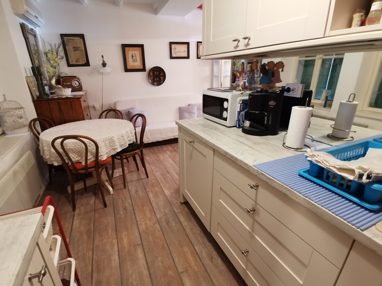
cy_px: 149
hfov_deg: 87.7
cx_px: 185
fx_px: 199
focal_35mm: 18
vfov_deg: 71.6
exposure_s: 1/25
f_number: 2.2
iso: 400
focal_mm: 2.23
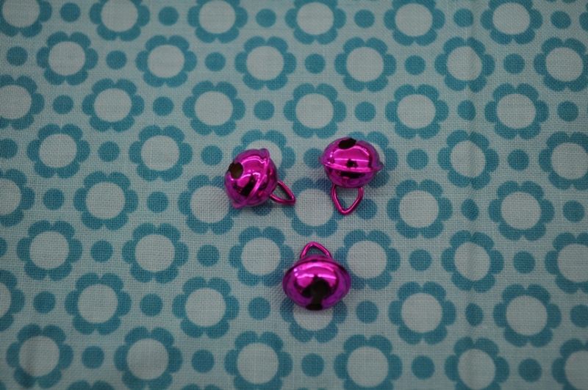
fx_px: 979
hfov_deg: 33.4
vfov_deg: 22.6
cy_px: 195
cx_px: 294
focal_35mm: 60
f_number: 5.3
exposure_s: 1/100
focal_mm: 40
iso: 400
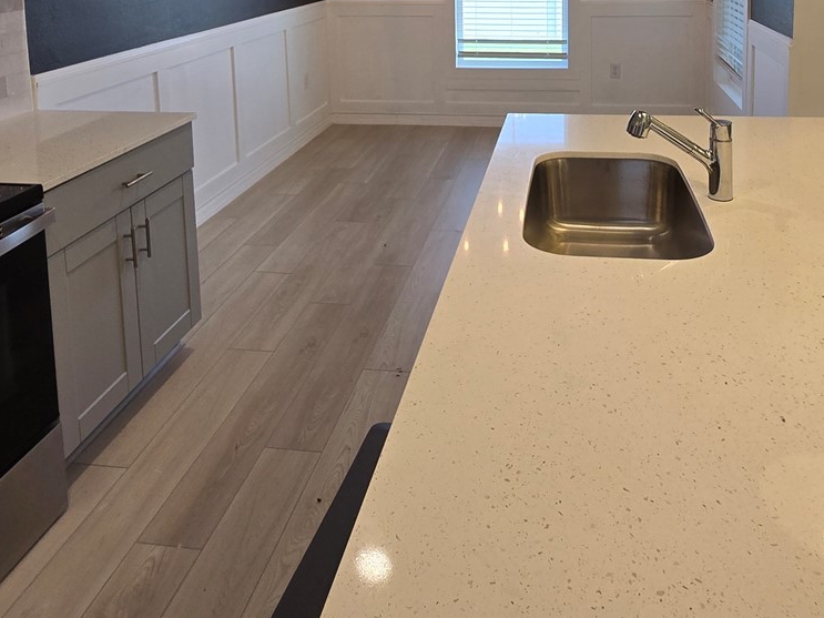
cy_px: 10
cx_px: 484
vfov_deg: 43.2
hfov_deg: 63.0
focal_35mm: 28
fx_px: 666
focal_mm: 2.2
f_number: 2.2
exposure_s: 1/60
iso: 50
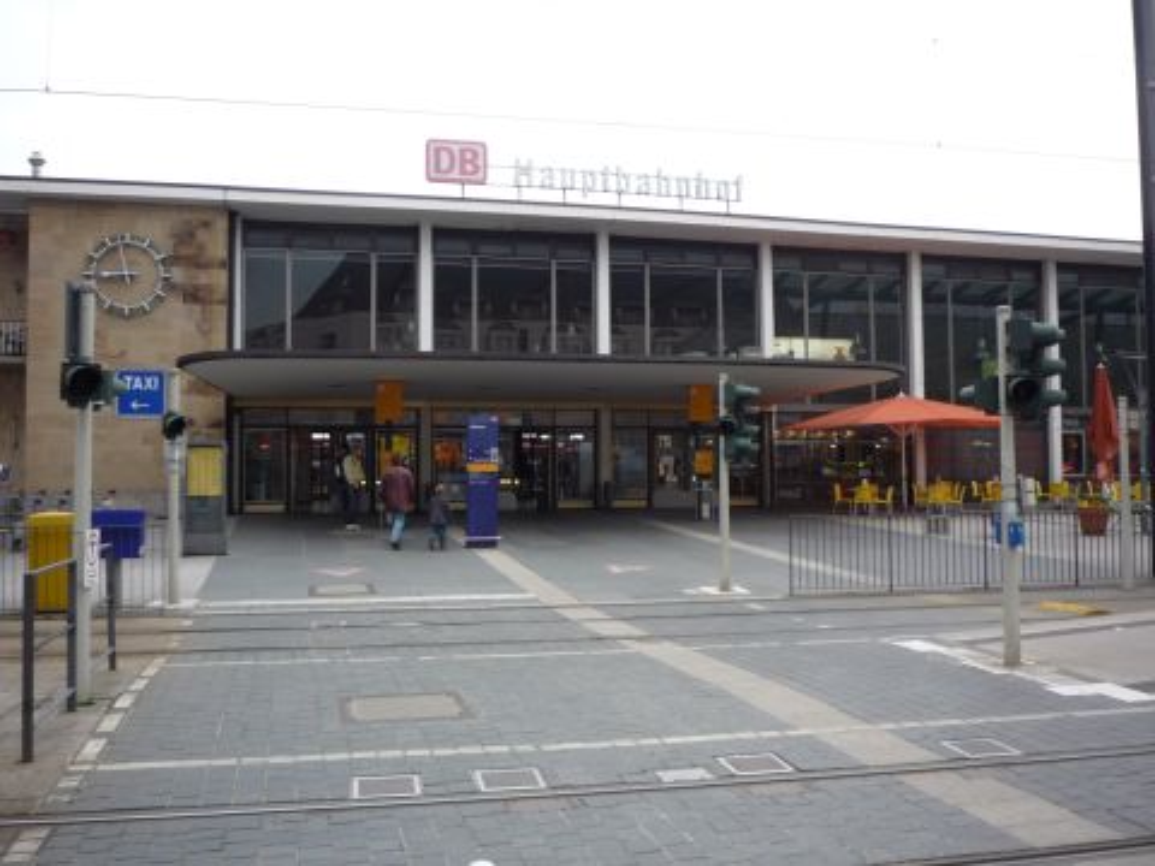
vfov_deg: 44.2
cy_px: 433
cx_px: 578
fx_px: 1068
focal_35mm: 32
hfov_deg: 56.8
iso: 100
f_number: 3.5
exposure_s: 1/100
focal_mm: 5.2
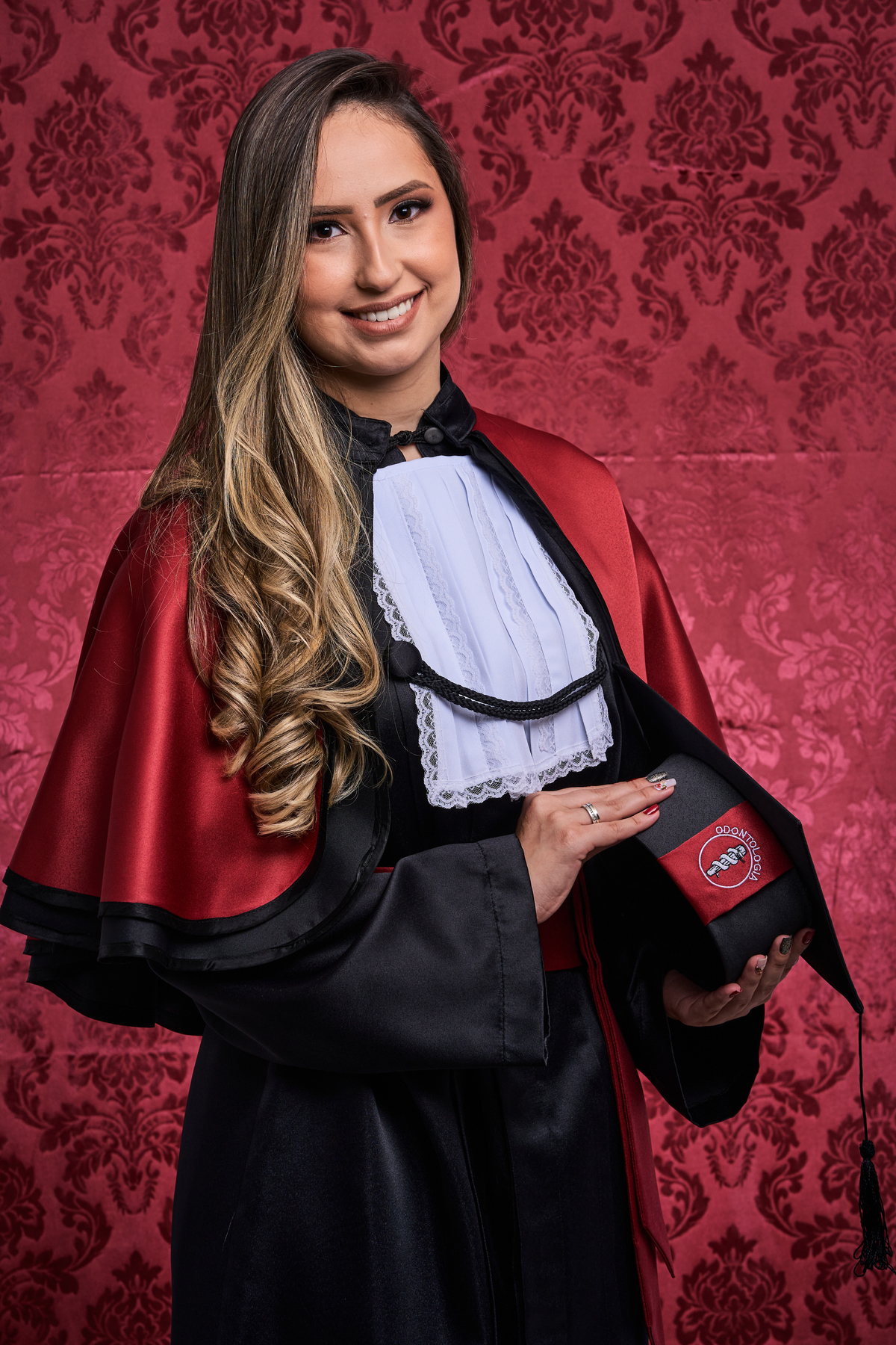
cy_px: 672
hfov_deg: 16.1
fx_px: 3173
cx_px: 448
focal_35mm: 85
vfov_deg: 23.9
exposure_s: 1/160
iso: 320
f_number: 10
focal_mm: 85
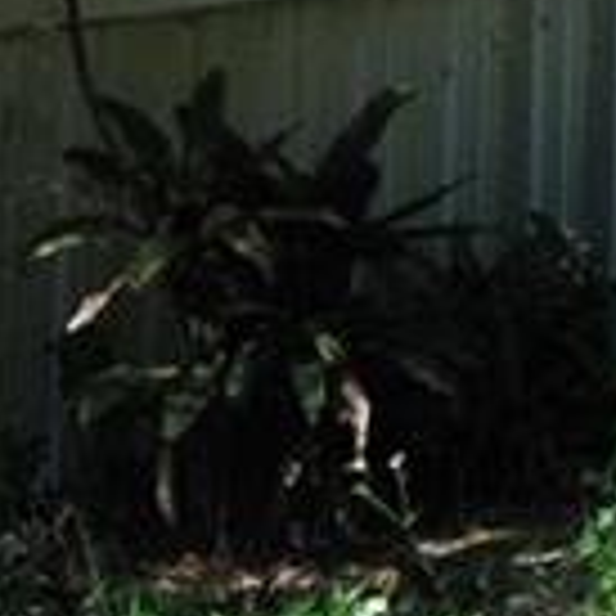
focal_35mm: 268
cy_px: -778
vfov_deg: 6.3
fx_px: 5396
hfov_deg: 6.5
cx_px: 423
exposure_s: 1/640
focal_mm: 18
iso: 400
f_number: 8
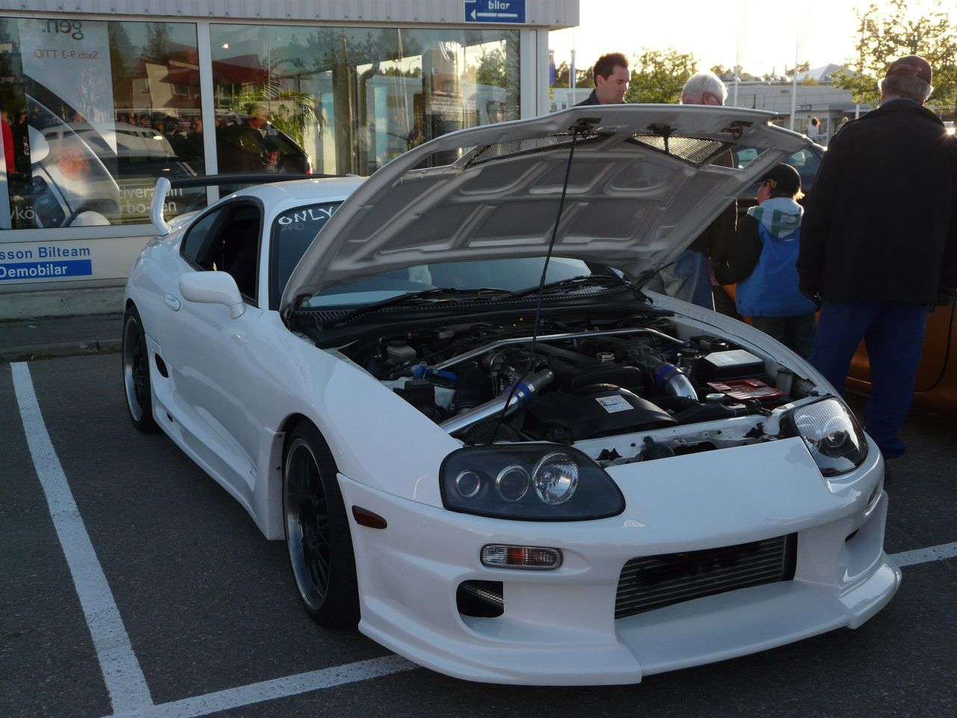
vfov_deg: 34.3
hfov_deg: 44.8
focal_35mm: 42
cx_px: 478
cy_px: 359
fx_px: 1161
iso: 100
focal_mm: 6.8
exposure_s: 1/400
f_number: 3.2
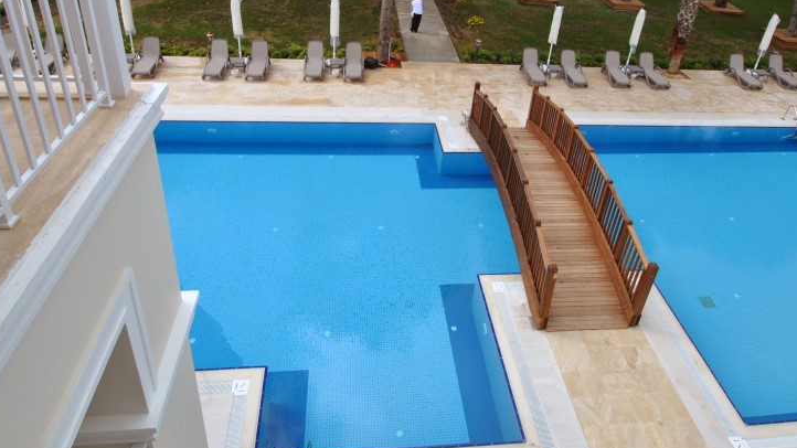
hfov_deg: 73.9
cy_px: 120
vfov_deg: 44.7
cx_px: 430
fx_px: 528
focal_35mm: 25
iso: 100
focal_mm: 10
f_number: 8
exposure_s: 1/250
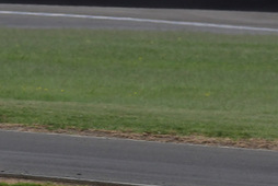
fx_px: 11303
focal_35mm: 1462
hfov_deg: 1.4
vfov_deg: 0.9
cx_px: 429
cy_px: -4
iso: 500
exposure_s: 1/640
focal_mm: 310
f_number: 10
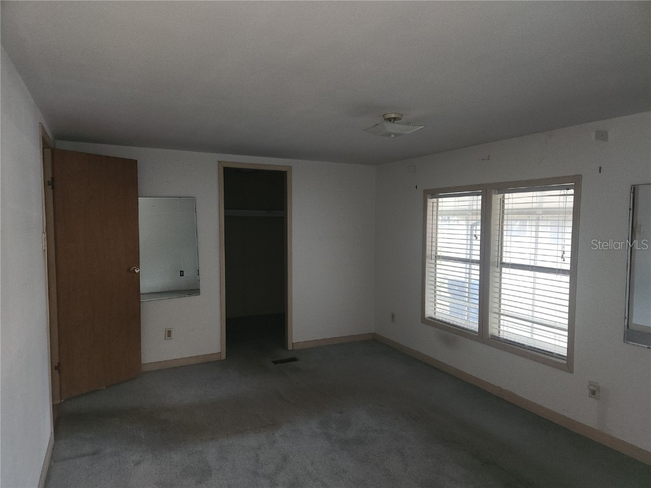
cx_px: 326
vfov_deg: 58.9
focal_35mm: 23
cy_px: 244
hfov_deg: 73.9
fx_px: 433
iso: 160
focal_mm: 5.4
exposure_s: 1/20
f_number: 1.8
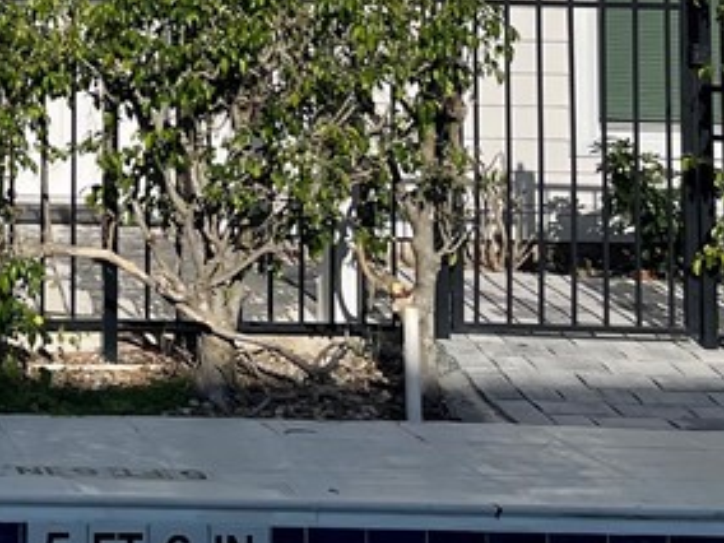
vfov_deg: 15.3
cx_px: -232
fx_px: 1882
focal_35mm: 90
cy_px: -235
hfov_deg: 19.9
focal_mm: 5.1
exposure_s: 1/10989
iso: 32
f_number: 1.6
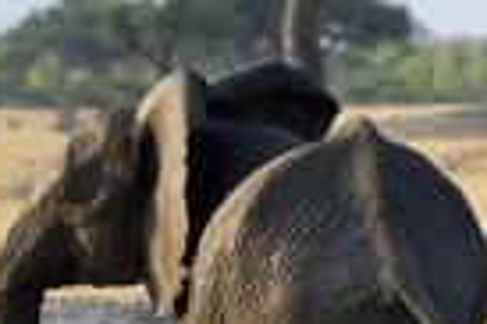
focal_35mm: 597
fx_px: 8066
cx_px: 469
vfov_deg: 2.3
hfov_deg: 3.5
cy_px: 385
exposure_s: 1/2000
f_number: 4
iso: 800
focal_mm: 195
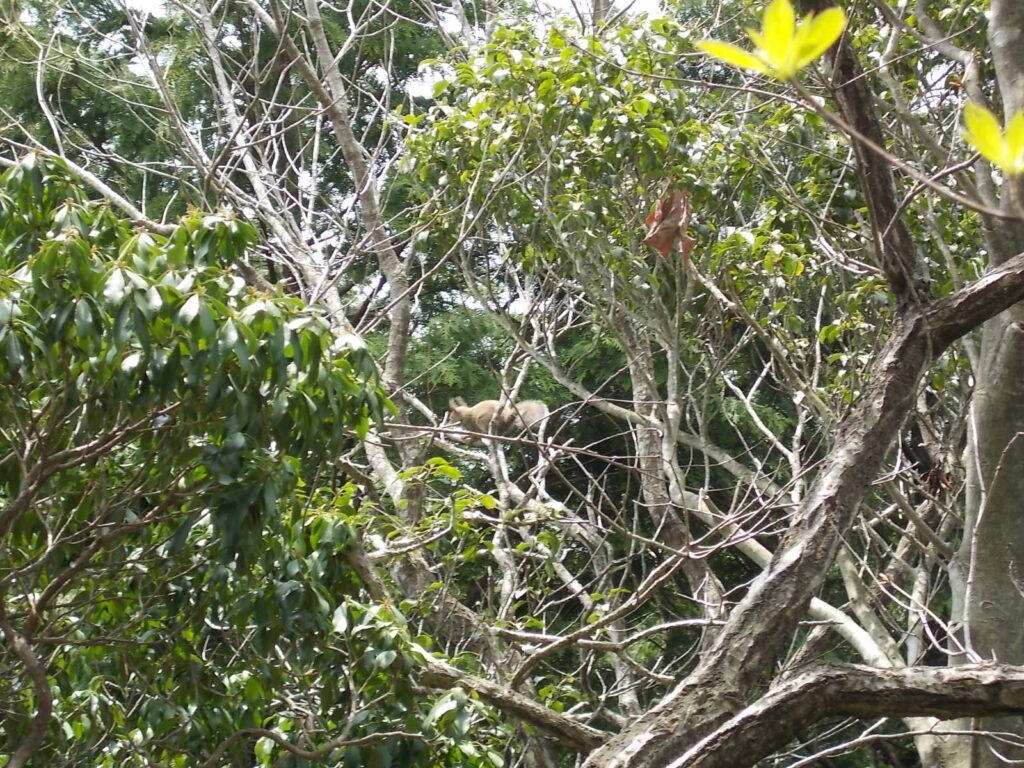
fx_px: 2929
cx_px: 512
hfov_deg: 19.8
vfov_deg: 14.9
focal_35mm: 99
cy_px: 384
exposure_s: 1/60
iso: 80
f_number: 5.5
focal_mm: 17.6
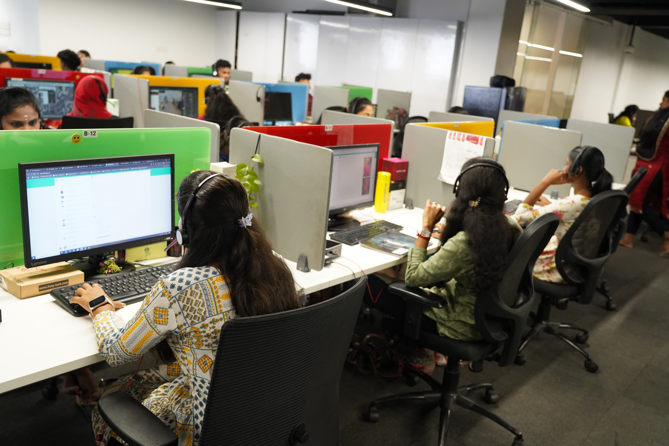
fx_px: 576
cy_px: 223
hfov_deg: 60.3
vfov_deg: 42.3
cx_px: 334
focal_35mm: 31
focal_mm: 31
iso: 4000
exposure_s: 1/160
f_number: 4
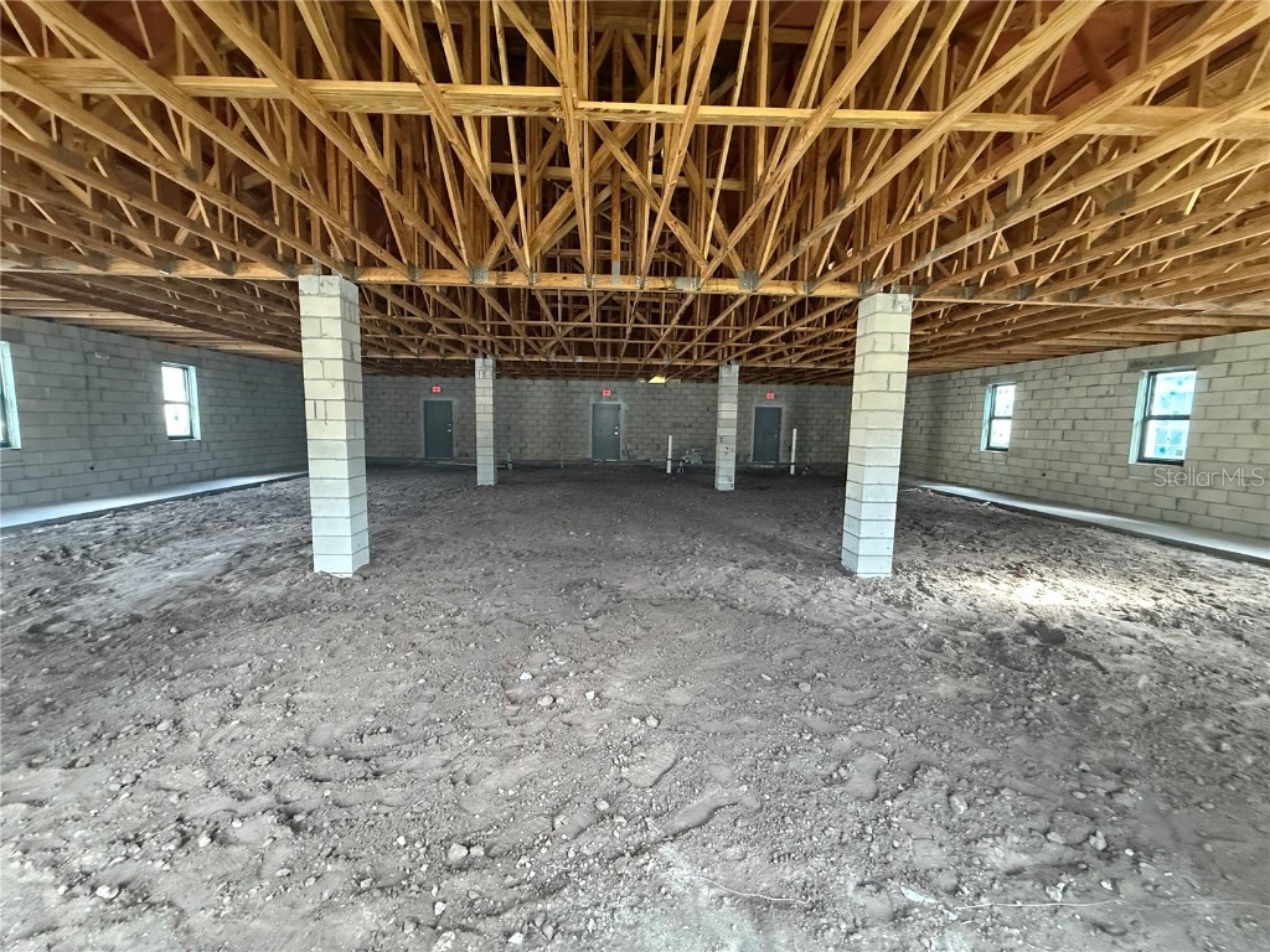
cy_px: 476
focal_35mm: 14
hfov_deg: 102.1
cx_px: 635
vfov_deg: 85.7
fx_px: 514
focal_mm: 2.22
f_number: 2.2
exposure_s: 1/60
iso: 800
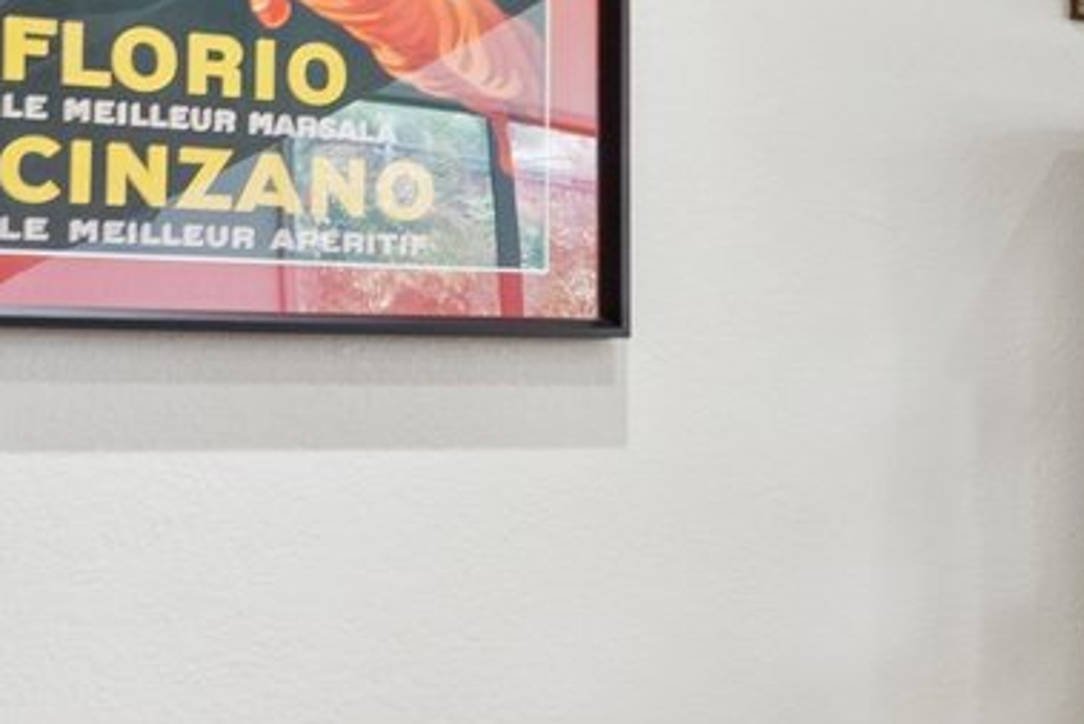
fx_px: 3253
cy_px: 508
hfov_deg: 13.5
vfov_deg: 12.7
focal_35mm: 108
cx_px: 2631
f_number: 8
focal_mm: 20
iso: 200
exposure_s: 1/40
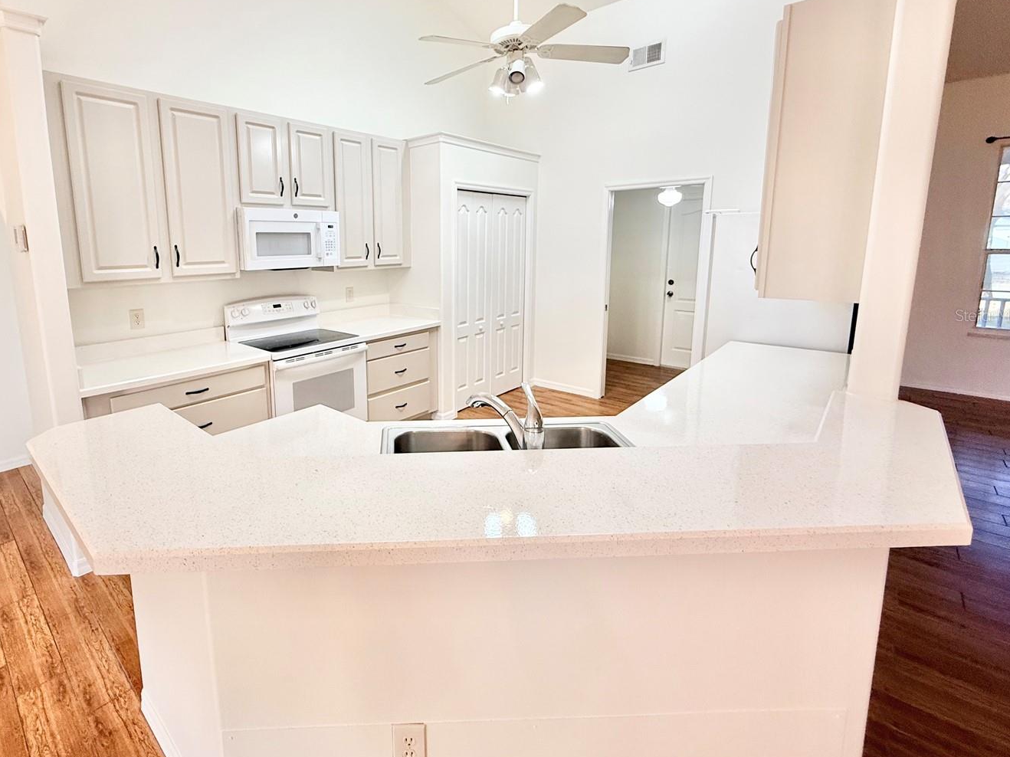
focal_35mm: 17
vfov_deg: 74.1
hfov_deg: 90.1
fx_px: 496
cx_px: 415
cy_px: 315
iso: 160
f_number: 2.2
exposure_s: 1/120
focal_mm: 2.22
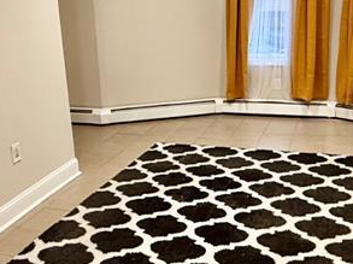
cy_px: 117
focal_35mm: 49
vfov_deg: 29.6
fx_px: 499
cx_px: 186
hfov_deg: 38.9
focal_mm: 2.22
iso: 320
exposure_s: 1/60
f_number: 2.2
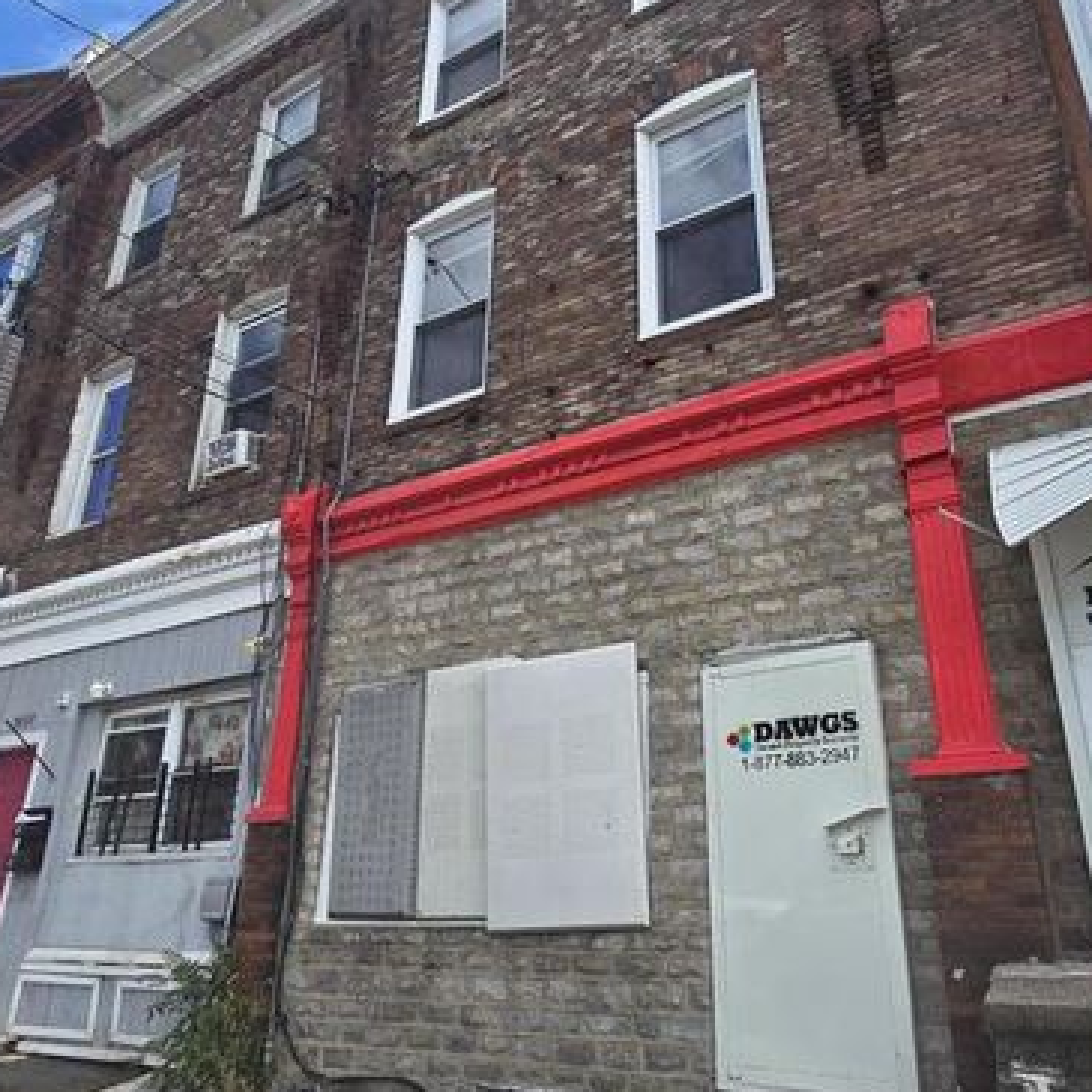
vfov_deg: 72.1
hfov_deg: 70.9
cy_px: 567
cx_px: 685
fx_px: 749
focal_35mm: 21
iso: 50
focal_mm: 2.2
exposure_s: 1/1276
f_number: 2.2
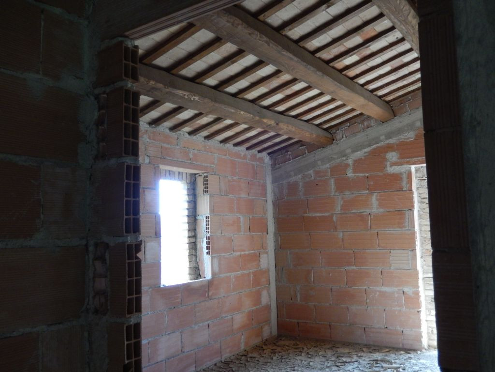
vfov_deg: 44.2
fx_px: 458
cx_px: 248
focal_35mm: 32
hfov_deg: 56.8
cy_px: 186
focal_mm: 5.7
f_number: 3.8
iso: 400
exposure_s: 1/160
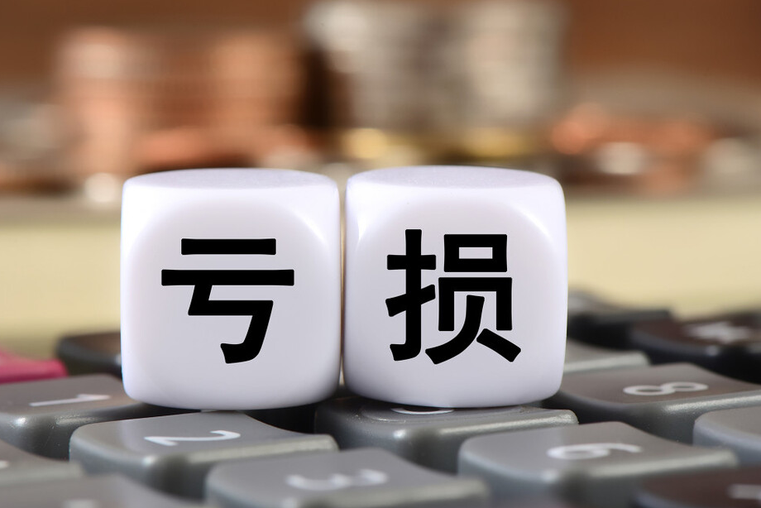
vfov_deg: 10.0
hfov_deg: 15.0
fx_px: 2897
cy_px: 251
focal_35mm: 137
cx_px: 345
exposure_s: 1/160
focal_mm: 105
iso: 400
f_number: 18
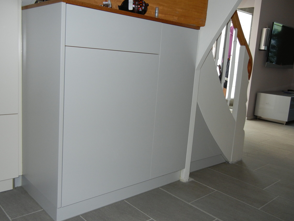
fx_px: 289
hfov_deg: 54.0
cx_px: 144
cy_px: 108
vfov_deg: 41.8
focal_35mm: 34
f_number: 3.5
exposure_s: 1/30
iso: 200
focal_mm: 5.4
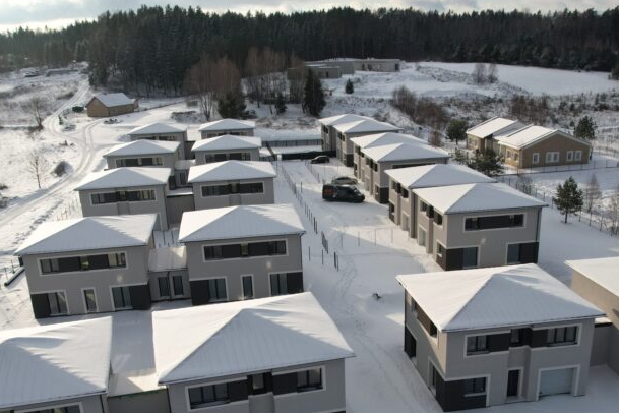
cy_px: 302
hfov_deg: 51.9
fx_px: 636
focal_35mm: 37
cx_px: 321
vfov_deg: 35.3
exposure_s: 1/2500
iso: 100
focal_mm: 8.38
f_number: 2.8
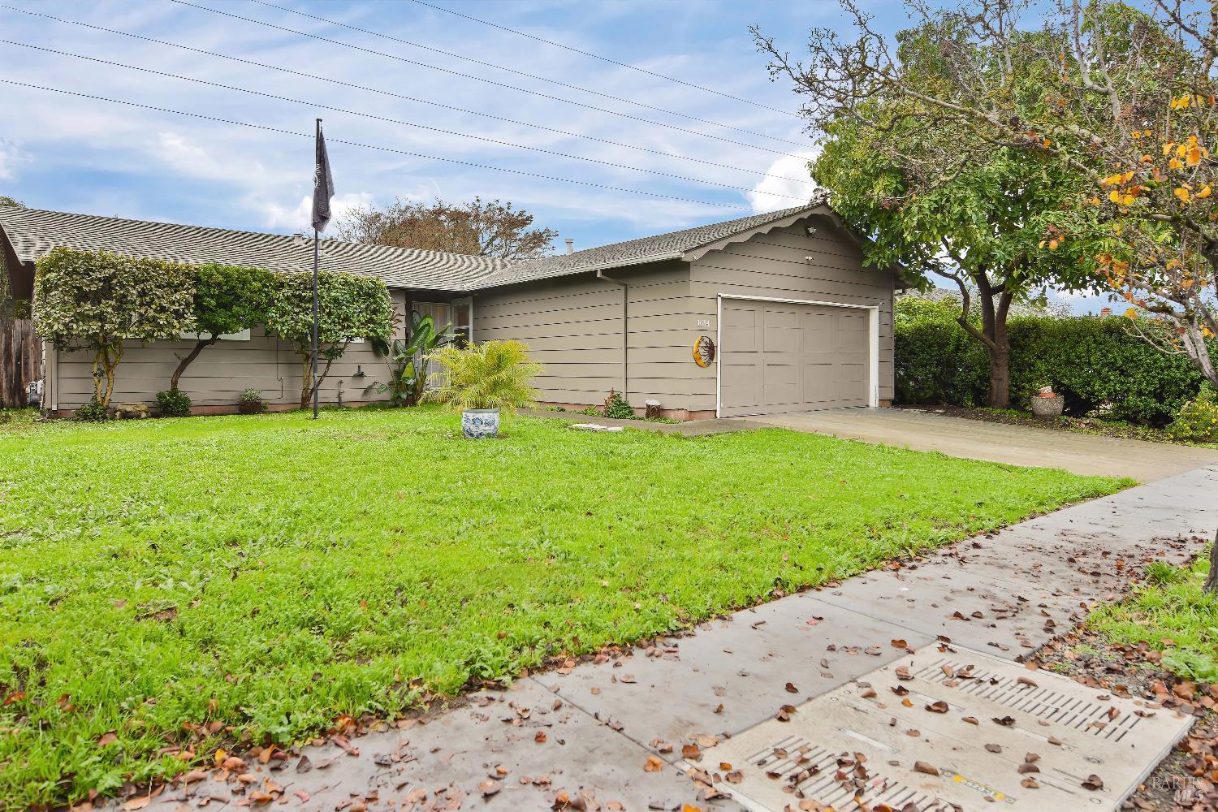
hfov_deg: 81.2
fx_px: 710
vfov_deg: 59.5
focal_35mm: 21
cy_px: 406
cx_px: 609
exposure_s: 1/100
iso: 100
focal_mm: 14
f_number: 5
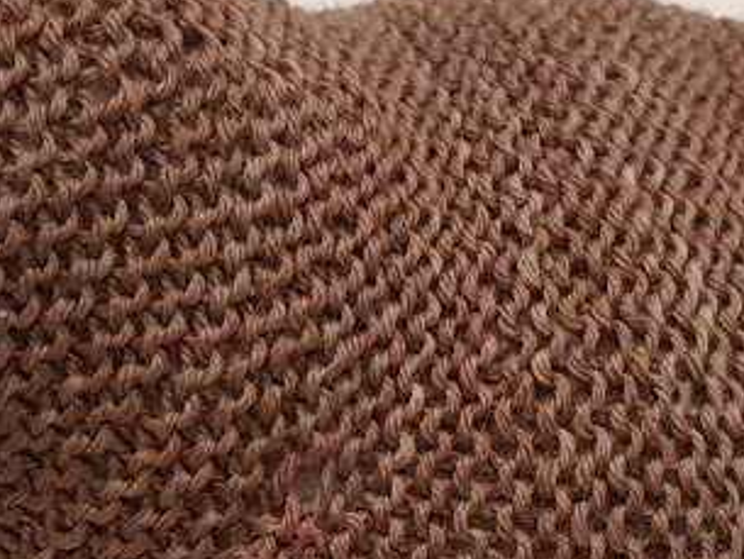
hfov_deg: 21.4
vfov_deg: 16.1
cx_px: 548
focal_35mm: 91
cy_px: 452
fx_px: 1957
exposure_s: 1/40
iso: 160
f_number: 1.7
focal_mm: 4.2
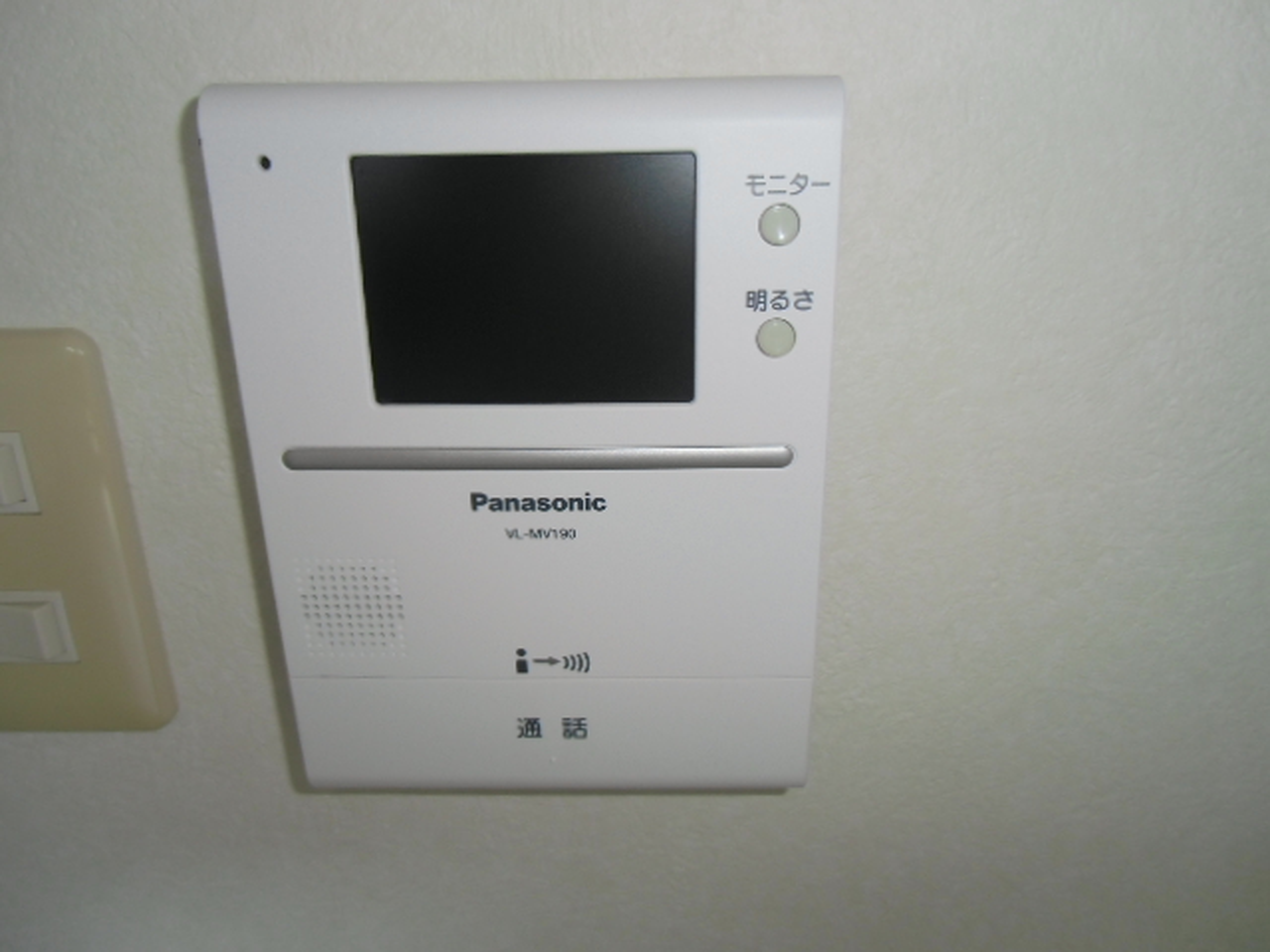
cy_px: 476
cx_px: 635
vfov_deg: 56.8
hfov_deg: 71.6
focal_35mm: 24
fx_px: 881
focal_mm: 4.24
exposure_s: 1/40
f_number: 3
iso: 64
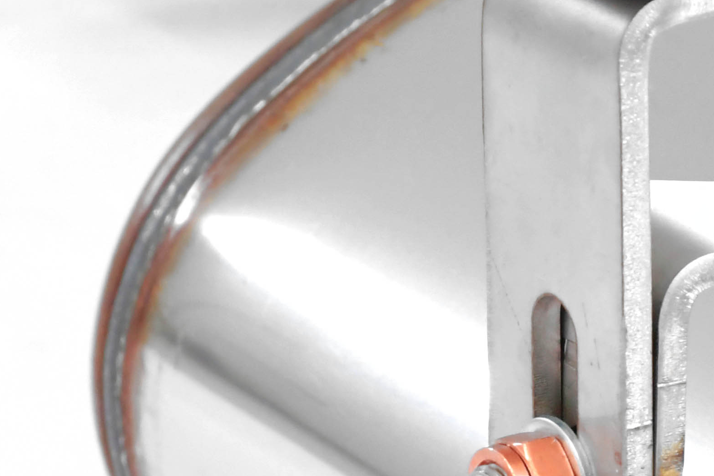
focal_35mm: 425
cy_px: 335
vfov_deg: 3.2
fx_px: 8429
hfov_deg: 4.8
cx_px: 818
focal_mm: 80
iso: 2500
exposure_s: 1/80
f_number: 13
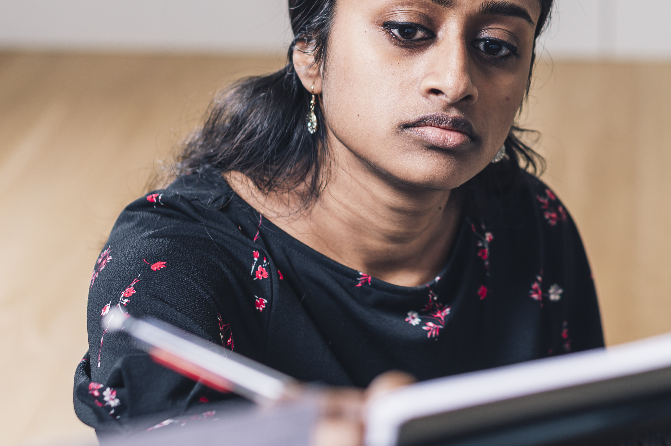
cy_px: 89
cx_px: 481
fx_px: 1714
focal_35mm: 92
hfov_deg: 22.0
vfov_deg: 14.8
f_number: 3.2
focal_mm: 50
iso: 125
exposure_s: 1/160
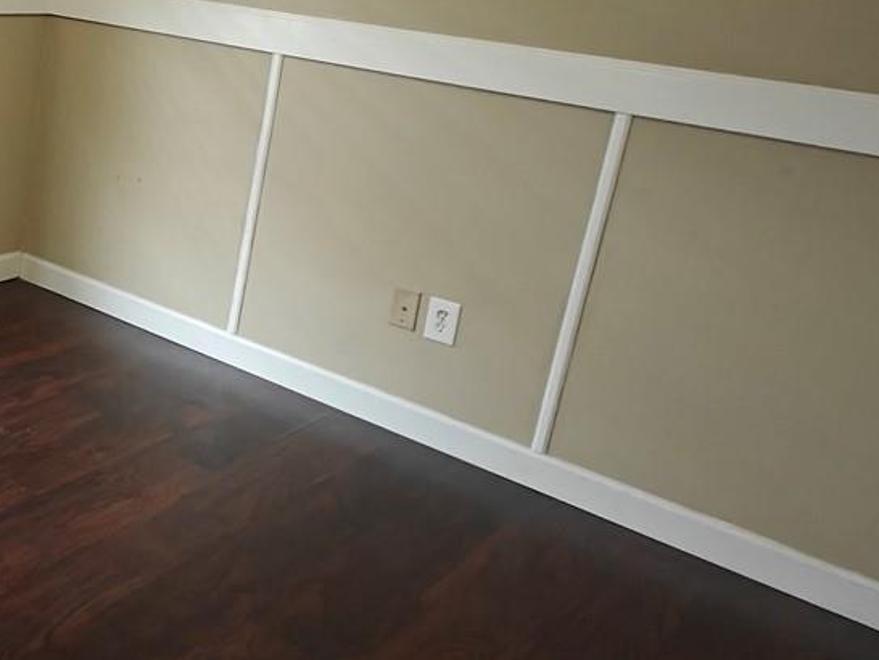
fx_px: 1042
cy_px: 175
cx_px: -101
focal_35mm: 41
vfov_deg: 34.5
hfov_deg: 37.7
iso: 250
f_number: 2.2
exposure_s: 1/30
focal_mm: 2.62
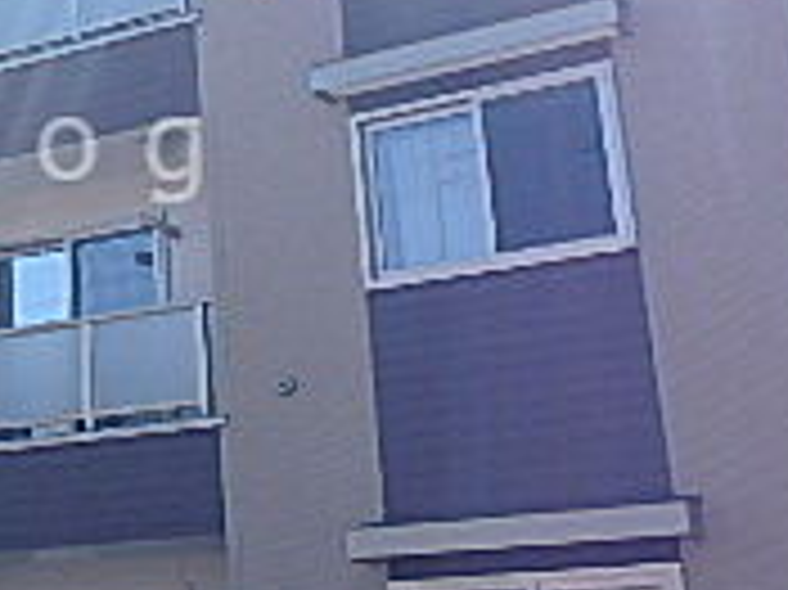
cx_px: -81
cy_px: 149
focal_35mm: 77
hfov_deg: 23.7
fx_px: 1752
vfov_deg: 19.0
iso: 125
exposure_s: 1/500
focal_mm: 3.7
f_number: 3.5
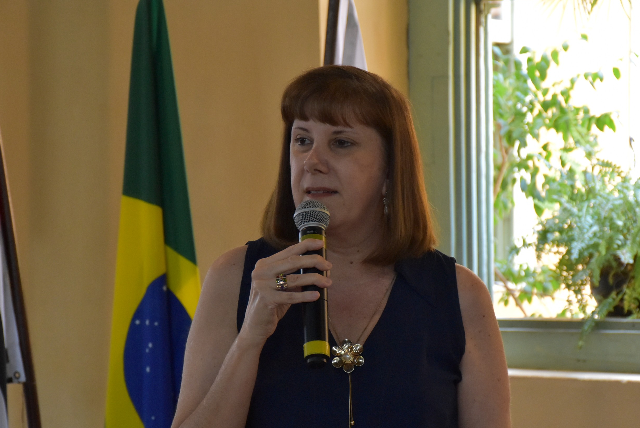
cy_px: 259
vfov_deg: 10.0
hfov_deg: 14.9
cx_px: 323
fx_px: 2448
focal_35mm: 138
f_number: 5
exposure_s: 1/125
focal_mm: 75
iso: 1600
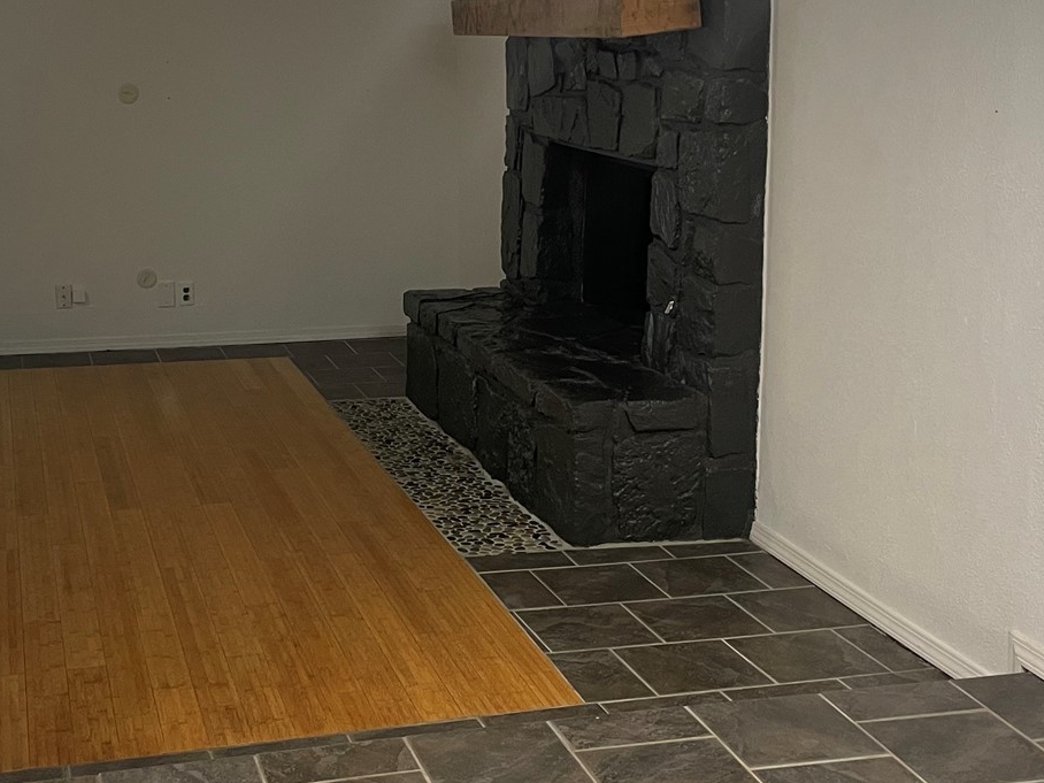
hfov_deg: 34.7
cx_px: 373
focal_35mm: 55
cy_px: 293
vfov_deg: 26.5
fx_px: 1659
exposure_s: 1/60
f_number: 1.6
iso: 100
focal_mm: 4.2
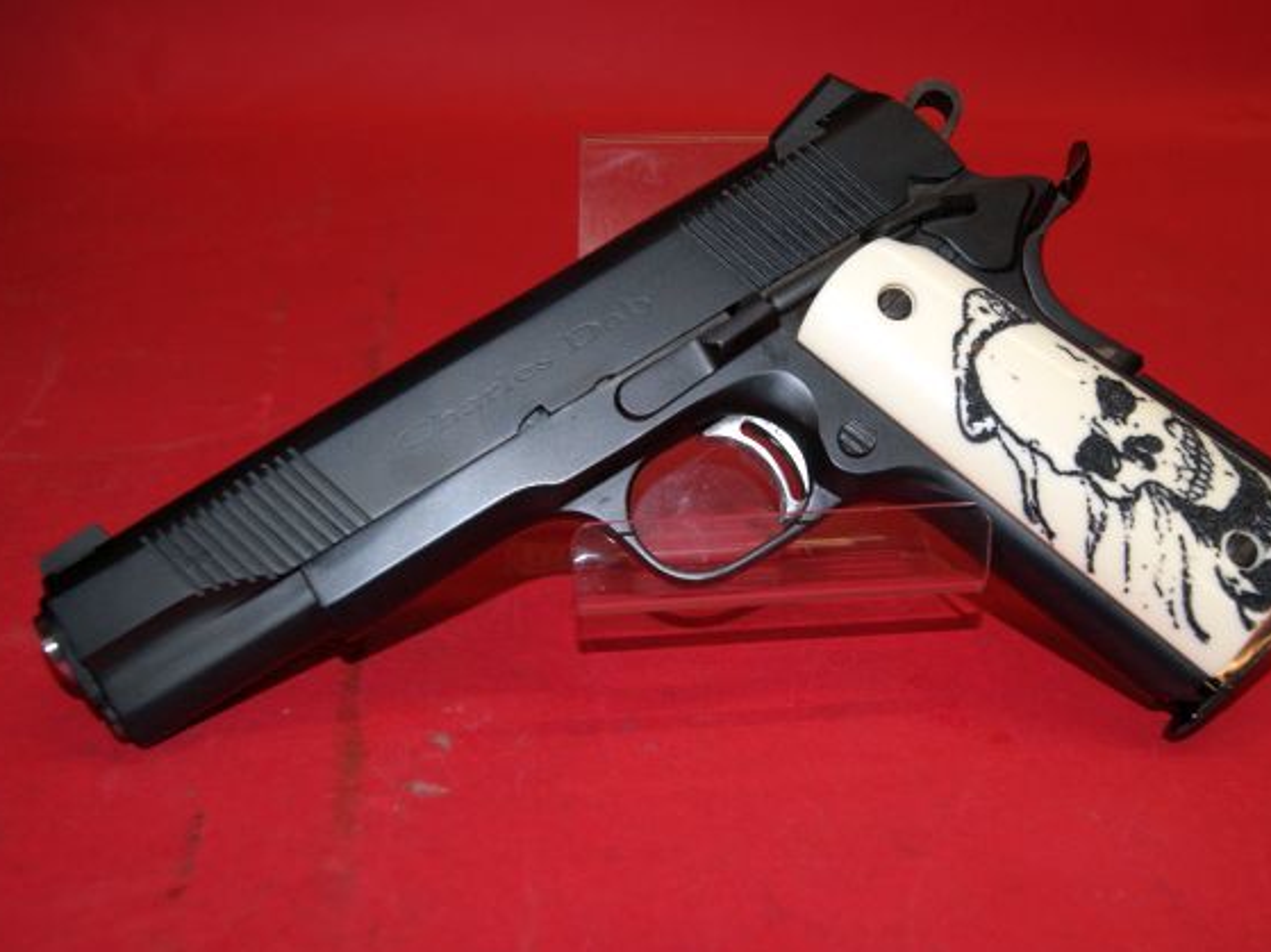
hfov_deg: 43.8
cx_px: 696
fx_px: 1578
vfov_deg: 33.6
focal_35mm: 43
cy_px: 484
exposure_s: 1/60
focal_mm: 26
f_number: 5.6
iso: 400
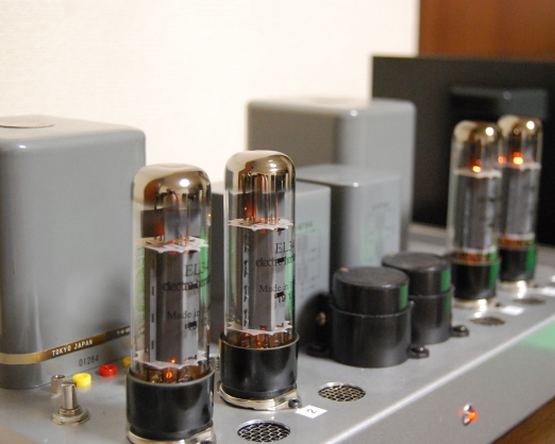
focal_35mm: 55
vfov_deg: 27.6
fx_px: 904
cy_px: 223
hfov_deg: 34.1
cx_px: 316
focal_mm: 32
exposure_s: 1/20
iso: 1600
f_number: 4.5
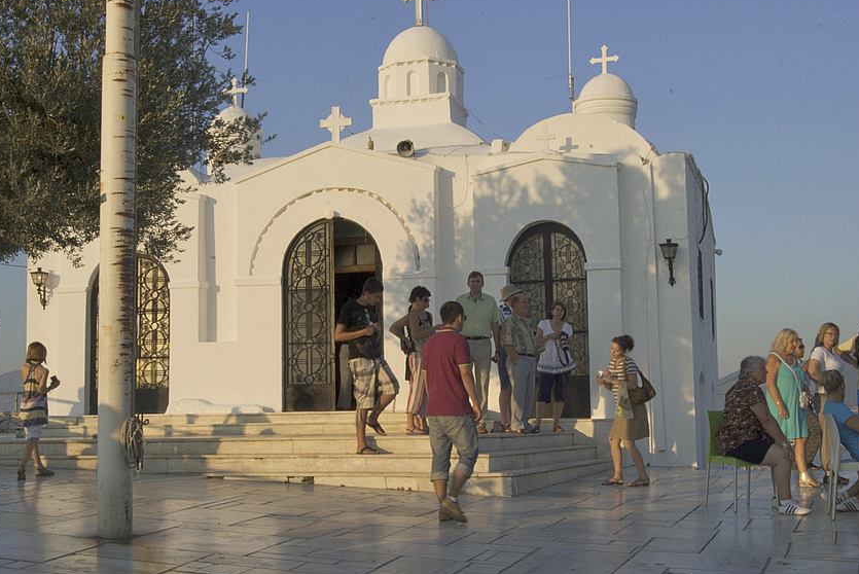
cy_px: 270
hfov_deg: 38.4
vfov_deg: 26.2
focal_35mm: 52
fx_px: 1231
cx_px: 395
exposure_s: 1/30
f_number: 25
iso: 200
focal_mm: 31
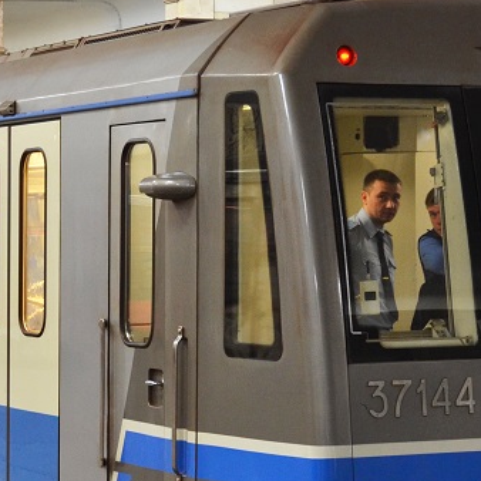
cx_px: 221
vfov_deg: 12.0
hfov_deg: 12.0
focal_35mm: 145
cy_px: 273
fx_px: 2280
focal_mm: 32
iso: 400
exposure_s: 1/20
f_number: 4.8
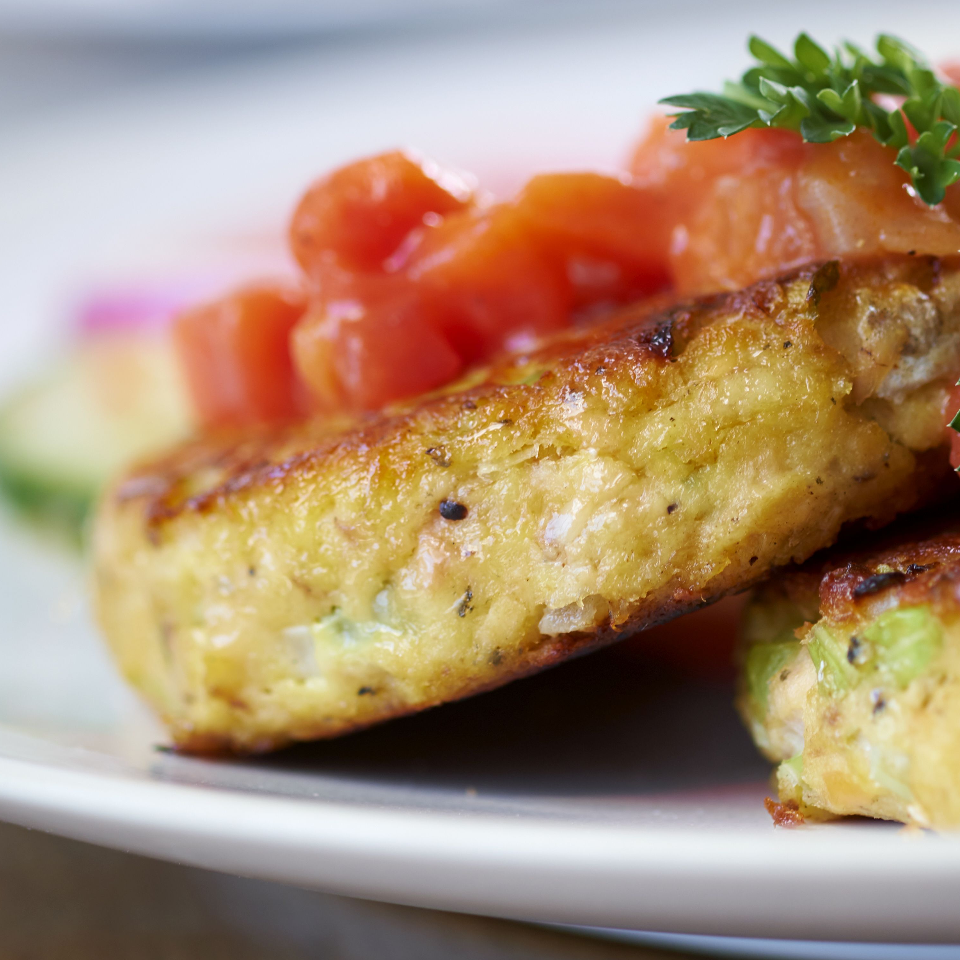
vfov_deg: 11.7
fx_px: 4675
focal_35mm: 149
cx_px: 891
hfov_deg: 11.6
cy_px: 479
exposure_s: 1/140
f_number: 2.8
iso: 200
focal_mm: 60
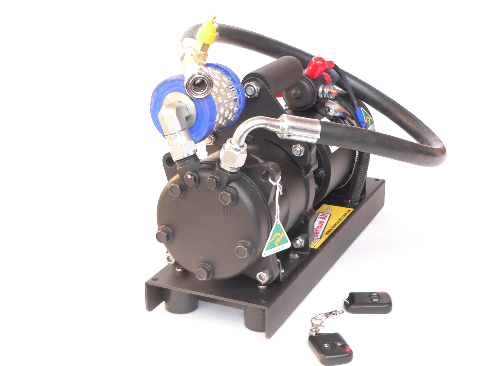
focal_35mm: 61
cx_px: 244
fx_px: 860
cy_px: 183
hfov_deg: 31.7
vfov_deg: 24.0
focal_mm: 10.2
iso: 80
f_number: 2.8
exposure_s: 1/15
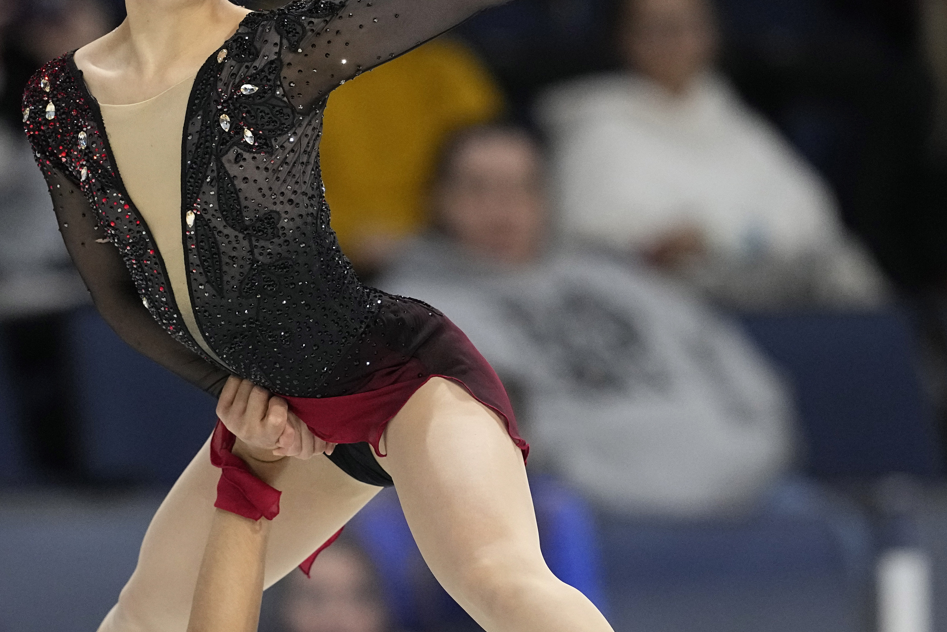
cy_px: 377
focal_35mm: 818
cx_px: 392
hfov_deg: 2.5
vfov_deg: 1.7
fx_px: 21517
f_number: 3.2
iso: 4000
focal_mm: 400
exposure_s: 1/2000
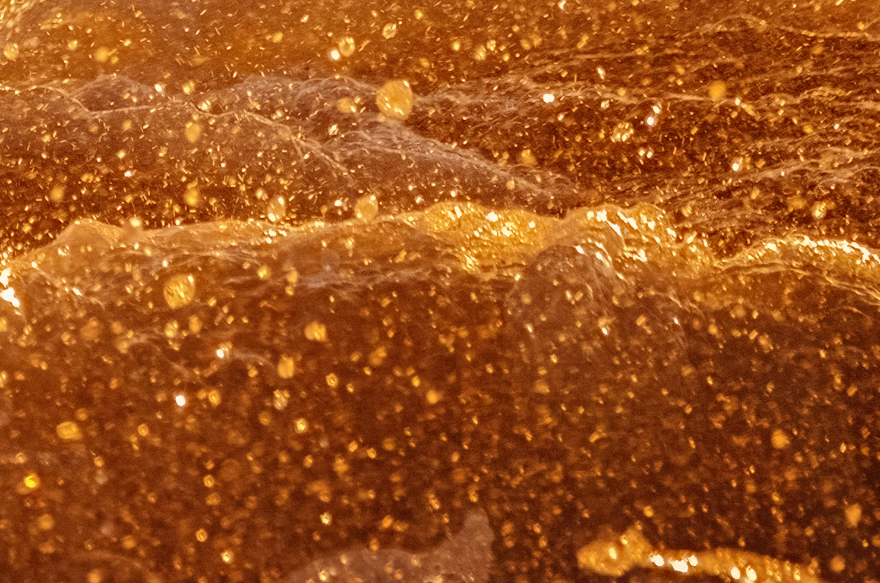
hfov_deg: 0.7
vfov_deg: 0.5
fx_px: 73037
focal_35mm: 2994
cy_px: 61
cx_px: -566
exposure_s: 1/1250
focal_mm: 600
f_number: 8
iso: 800
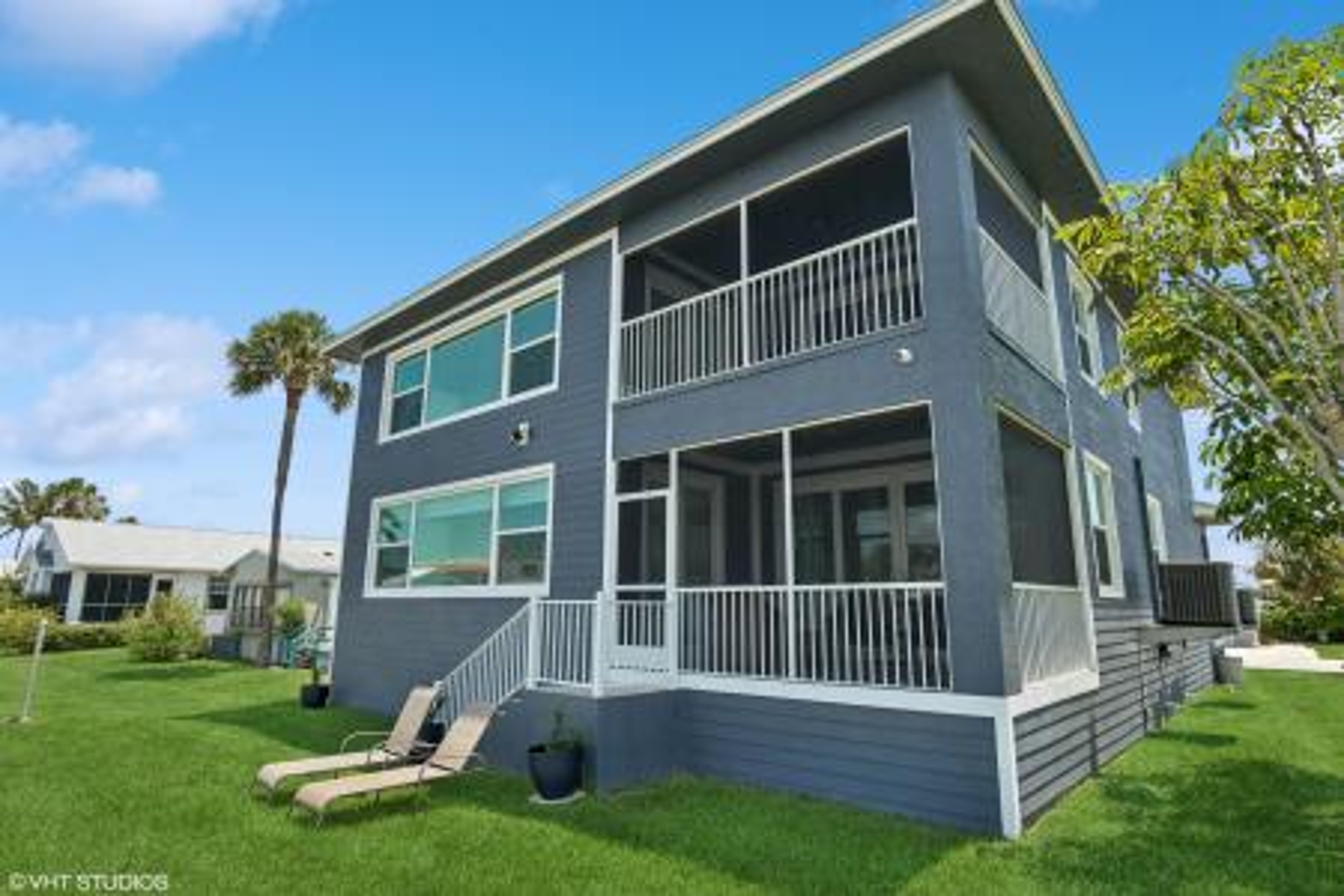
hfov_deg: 90.0
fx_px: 672
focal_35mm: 18
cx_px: 672
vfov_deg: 67.4
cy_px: 448
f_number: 9
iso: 200
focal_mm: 12
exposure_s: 1/320
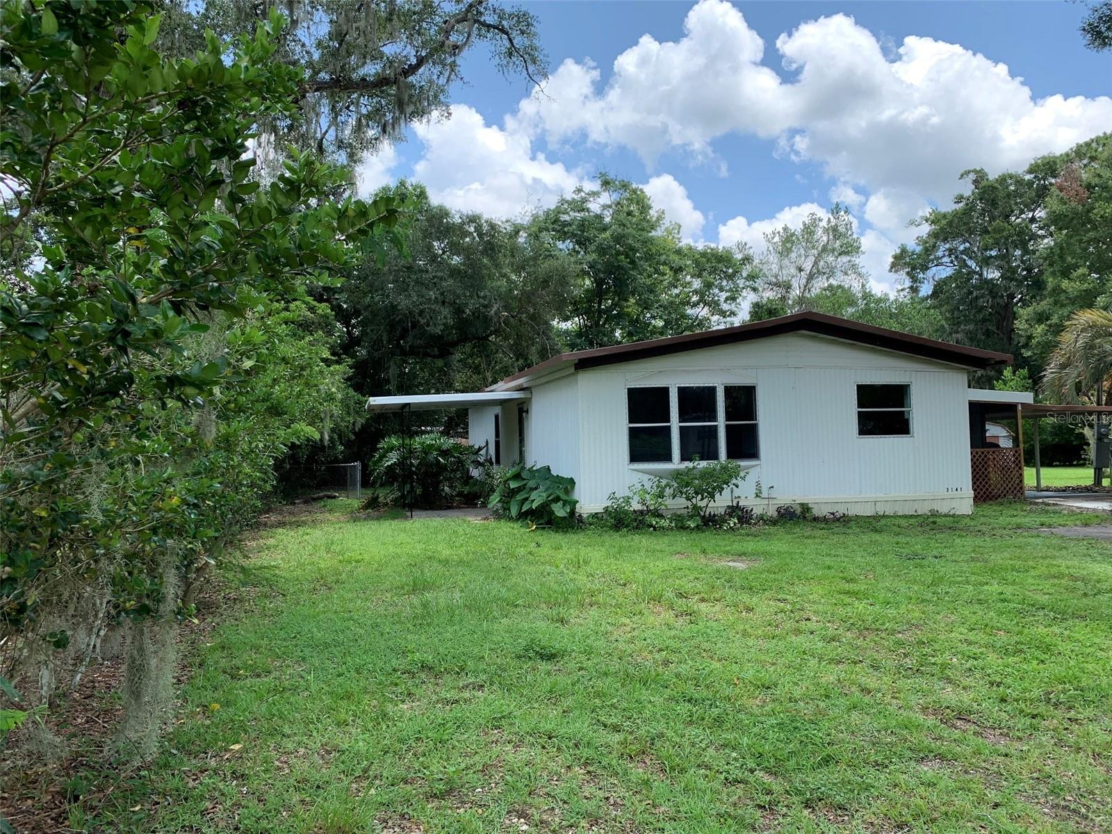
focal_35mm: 26
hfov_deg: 67.3
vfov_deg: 53.1
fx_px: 835
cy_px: 417
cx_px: 556
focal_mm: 4.25
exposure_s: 1/639
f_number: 1.8
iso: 25
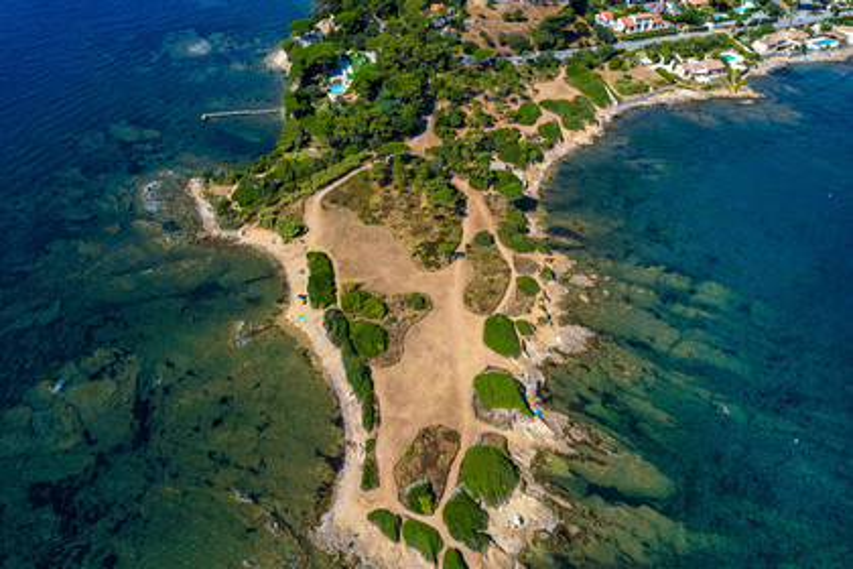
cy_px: 284
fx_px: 521
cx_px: 426
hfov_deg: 78.6
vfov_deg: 57.2
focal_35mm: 22
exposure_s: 1/3200
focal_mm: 8.4
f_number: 2.8
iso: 100
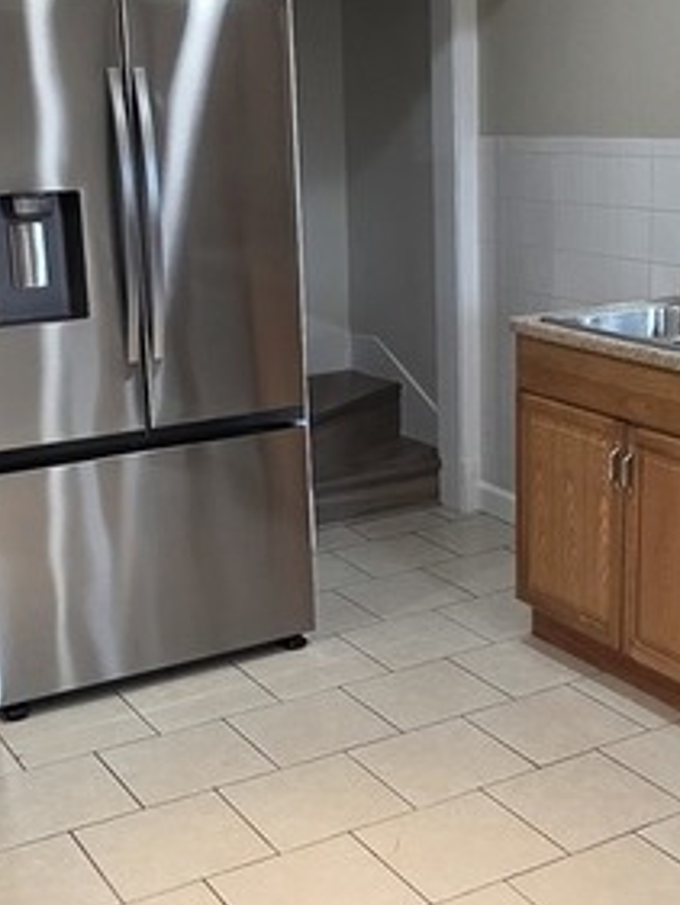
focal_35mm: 50
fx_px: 1309
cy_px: 441
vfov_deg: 38.2
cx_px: 413
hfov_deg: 29.0
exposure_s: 1/120
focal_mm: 2.2
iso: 160
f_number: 1.9
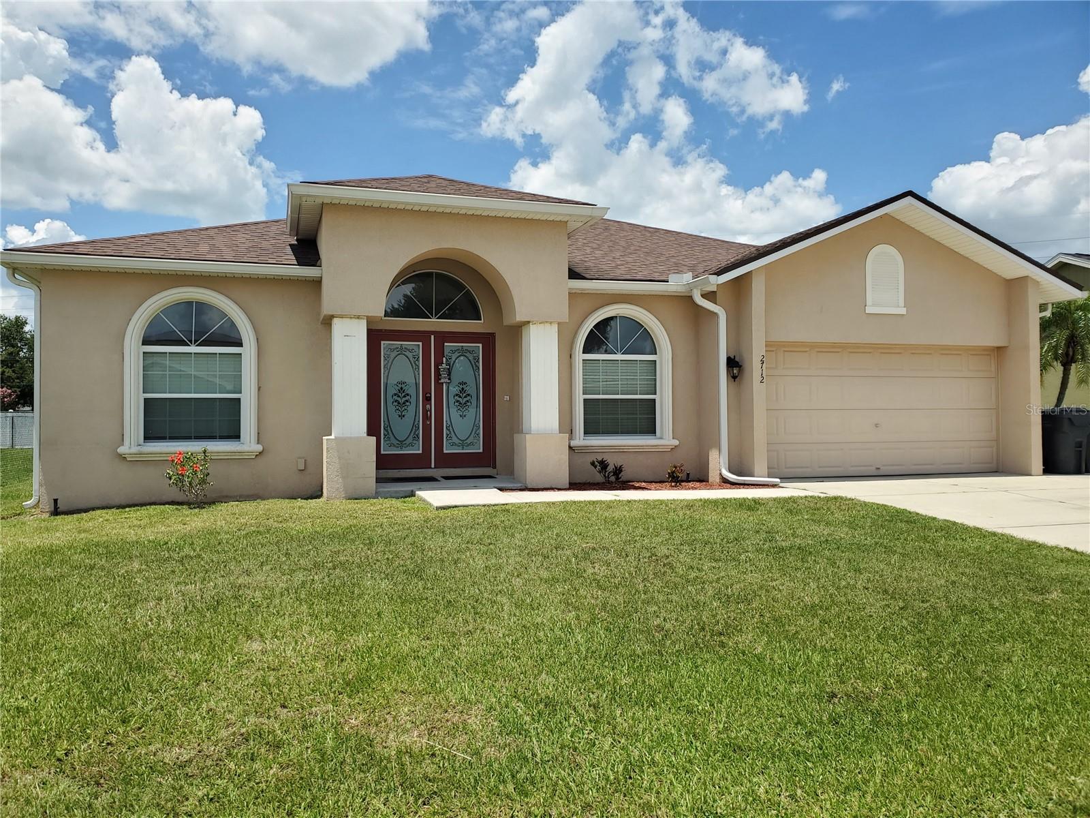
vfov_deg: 53.1
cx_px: 545
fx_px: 819
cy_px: 409
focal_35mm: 26
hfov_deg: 67.3
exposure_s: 1/1501
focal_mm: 4.3
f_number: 2.4
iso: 50
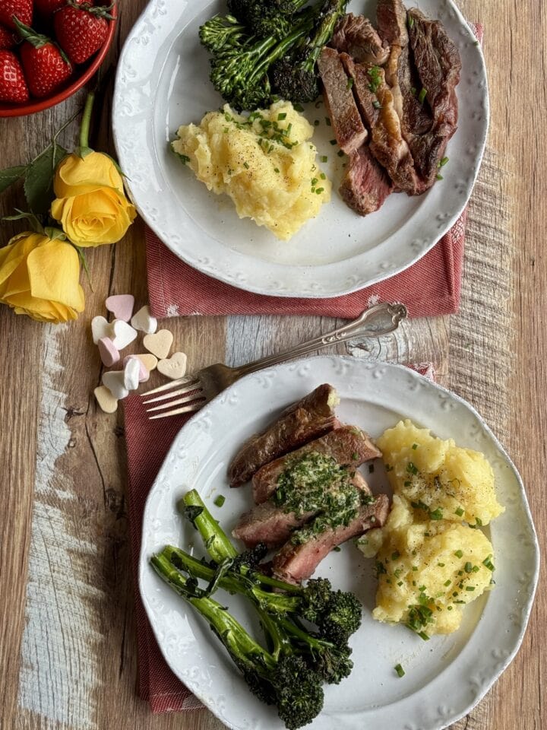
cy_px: 365
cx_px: 274
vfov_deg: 39.7
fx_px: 1011
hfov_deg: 30.3
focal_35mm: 48
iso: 64
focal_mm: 6.76
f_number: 1.78
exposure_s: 1/171
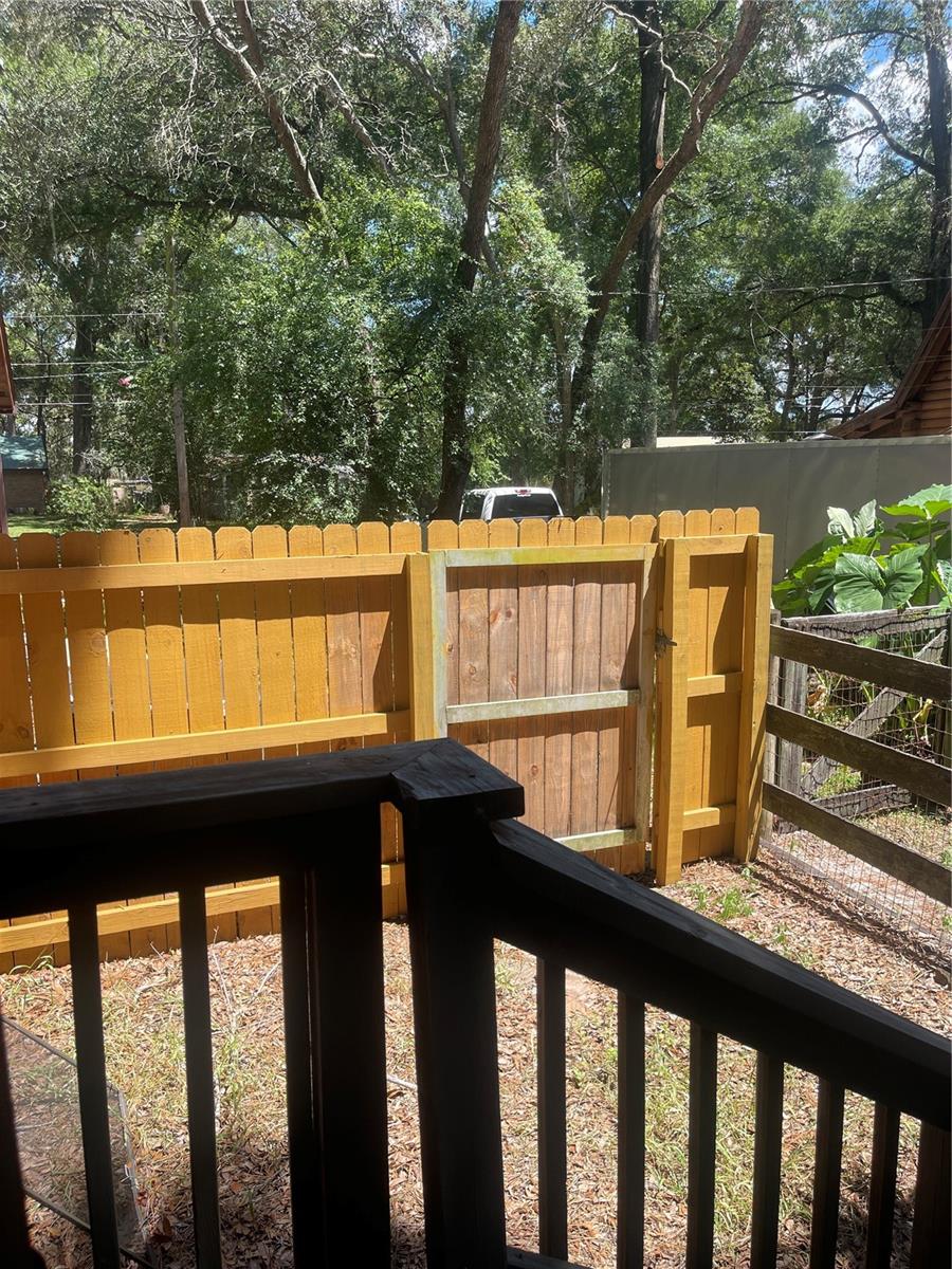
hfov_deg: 54.9
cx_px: 476
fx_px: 917
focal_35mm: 25
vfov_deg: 69.4
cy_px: 634
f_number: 1.6
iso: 32
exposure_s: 1/923
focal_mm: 5.1
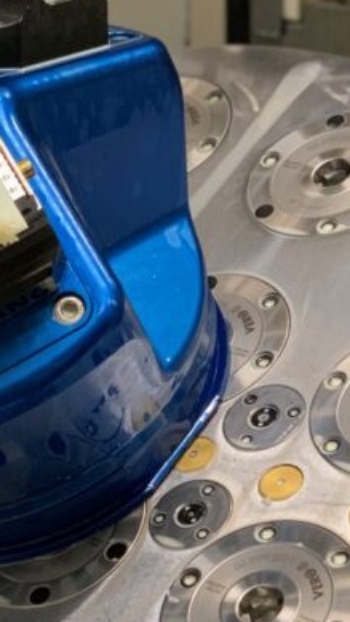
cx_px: 42
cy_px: 182
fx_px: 2457
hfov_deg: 8.1
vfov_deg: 14.4
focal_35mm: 149
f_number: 2.4
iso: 160
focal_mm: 6
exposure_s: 1/50
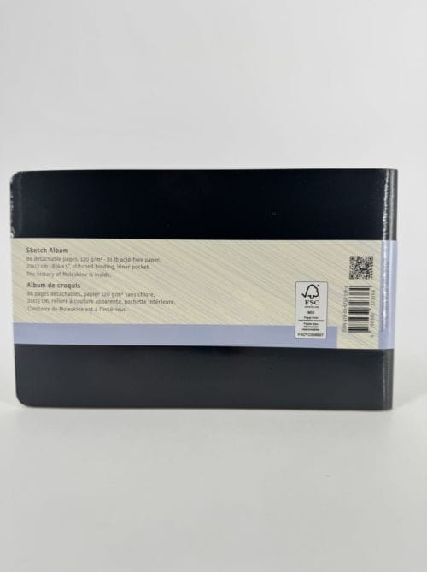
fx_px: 396
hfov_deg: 56.7
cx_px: 214
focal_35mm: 24
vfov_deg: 71.7
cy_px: 286
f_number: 1.78
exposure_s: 1/995
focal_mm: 6.76
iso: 80
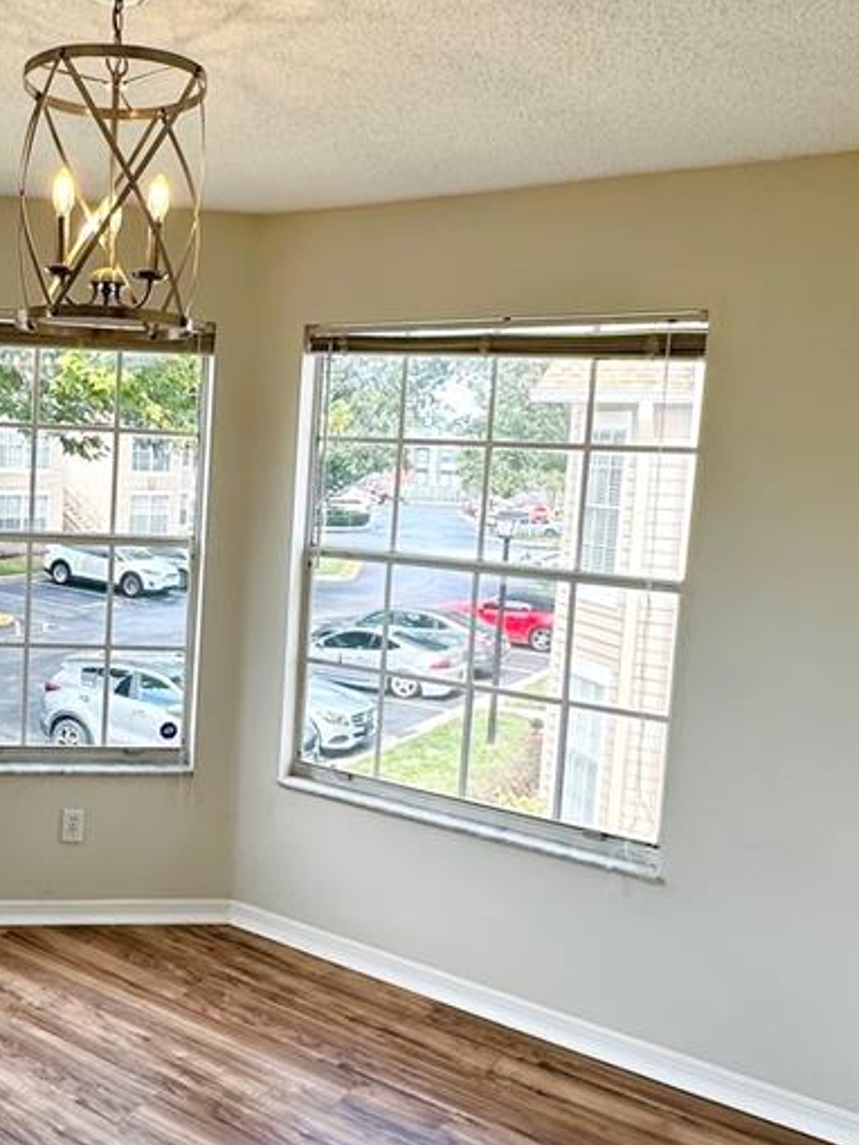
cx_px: 137
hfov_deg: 40.6
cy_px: 556
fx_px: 1091
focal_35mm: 33
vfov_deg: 55.3
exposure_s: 1/167
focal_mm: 2.22
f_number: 2.2
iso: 40
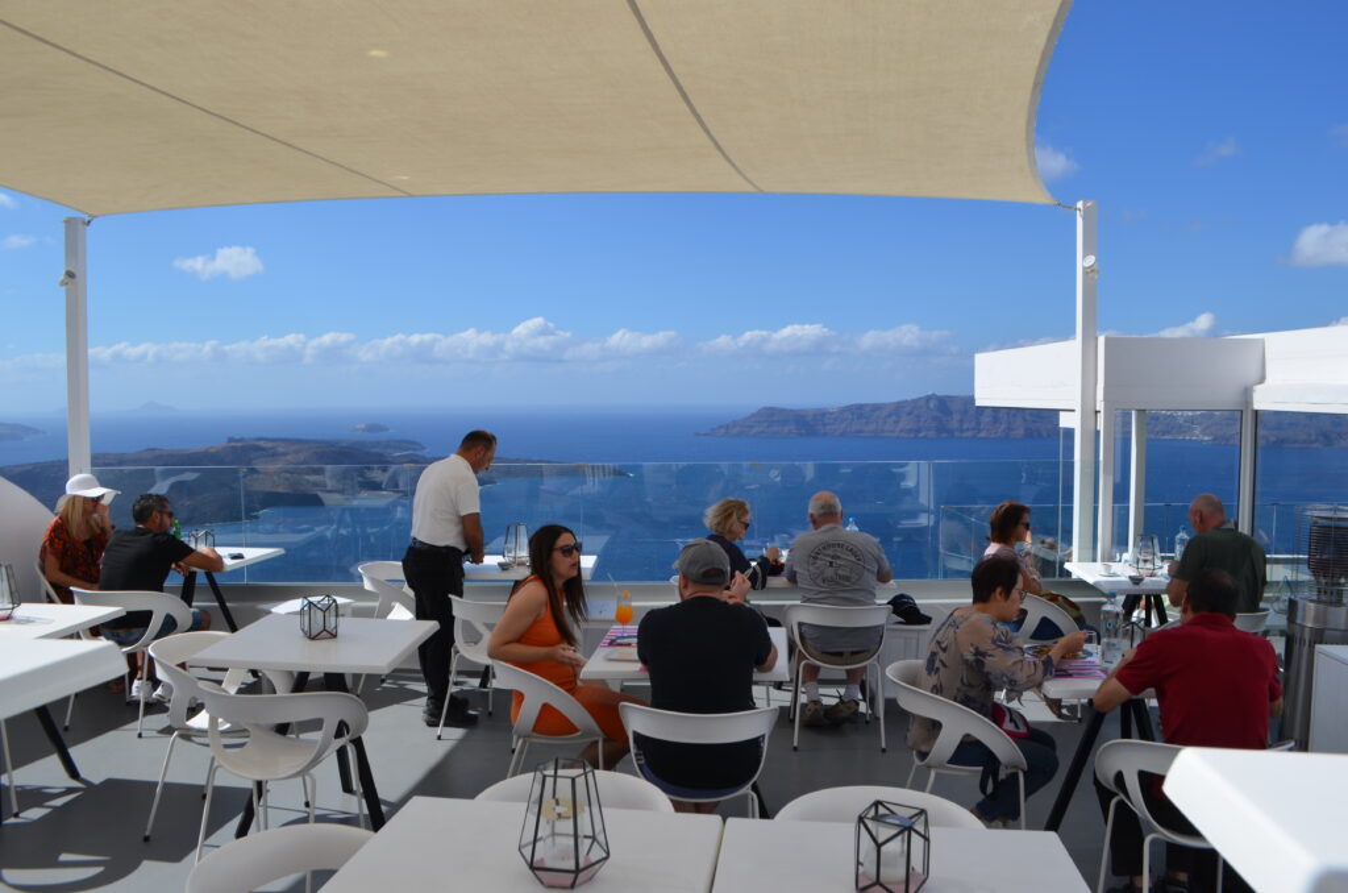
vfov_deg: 47.7
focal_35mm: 27
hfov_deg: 67.5
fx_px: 1009
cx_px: 674
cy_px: 446
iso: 100
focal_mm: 18
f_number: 9
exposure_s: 1/400
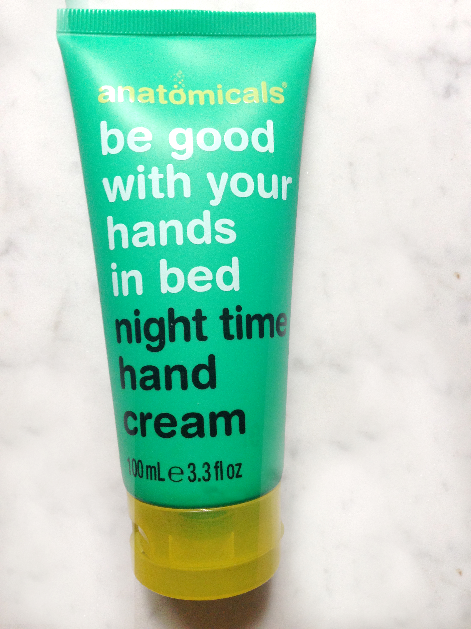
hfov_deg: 42.9
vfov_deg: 55.4
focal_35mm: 33
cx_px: 236
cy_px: 314
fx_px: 599
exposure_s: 1/20
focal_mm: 4.12
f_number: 2.4
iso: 125
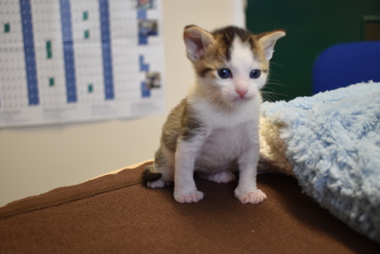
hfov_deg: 41.4
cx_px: 205
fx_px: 502
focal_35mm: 48
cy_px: 119
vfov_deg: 28.3
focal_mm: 29
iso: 400
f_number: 4.2
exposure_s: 1/80
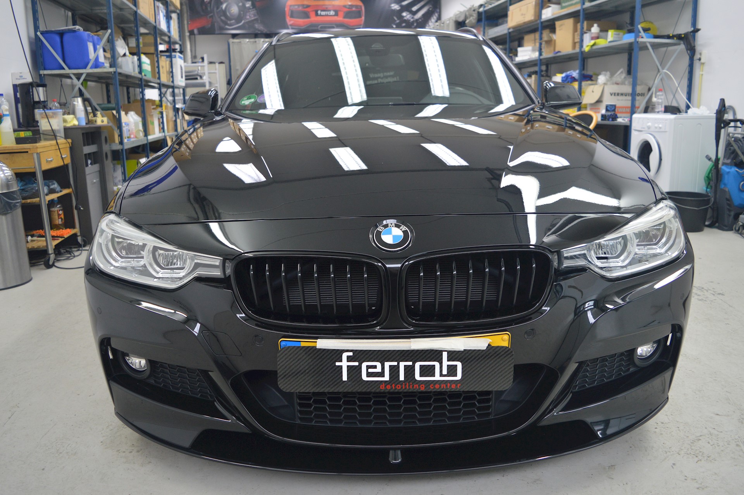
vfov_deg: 47.9
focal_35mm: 27
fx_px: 558
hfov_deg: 67.4
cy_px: 248
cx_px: 372
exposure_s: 1/60
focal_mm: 18
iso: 560
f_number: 4
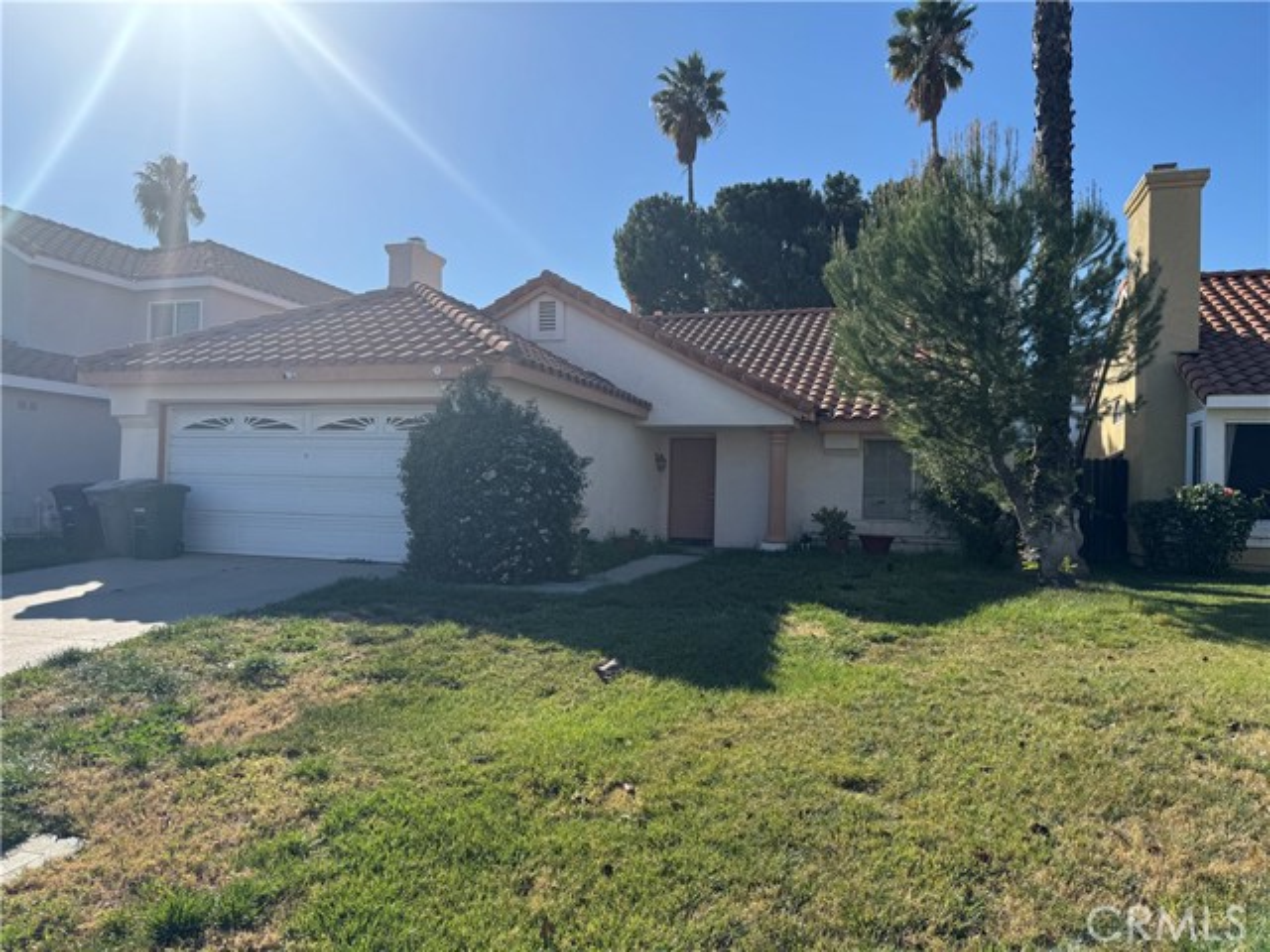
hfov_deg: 71.6
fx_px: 881
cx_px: 635
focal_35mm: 24
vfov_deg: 56.8
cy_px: 476
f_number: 1.78
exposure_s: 1/3802
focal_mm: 6.76
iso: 80
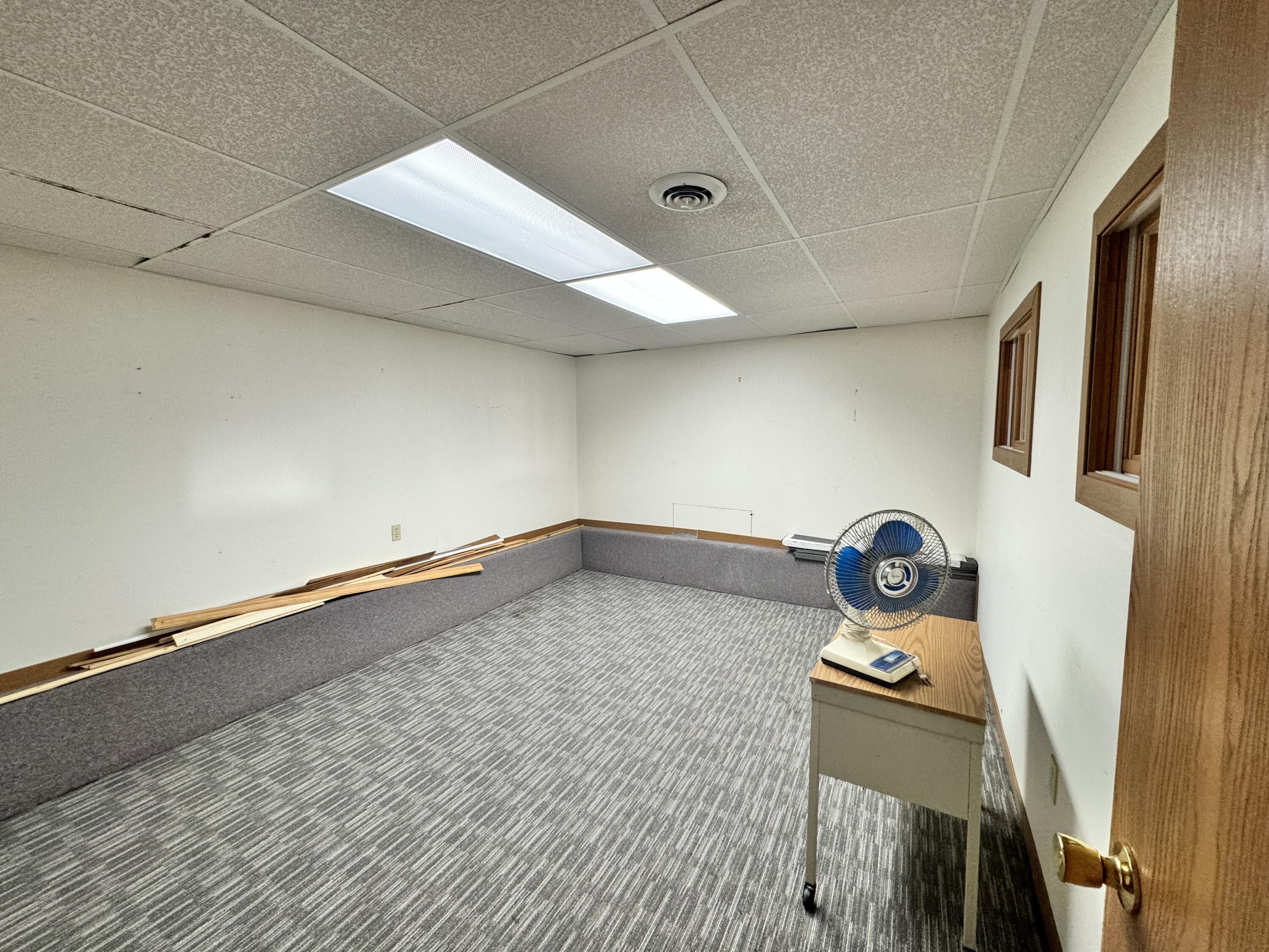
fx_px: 513
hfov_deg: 102.1
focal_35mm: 14
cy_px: 476
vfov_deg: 85.7
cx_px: 634
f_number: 2.2
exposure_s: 1/60
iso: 200
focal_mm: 2.22
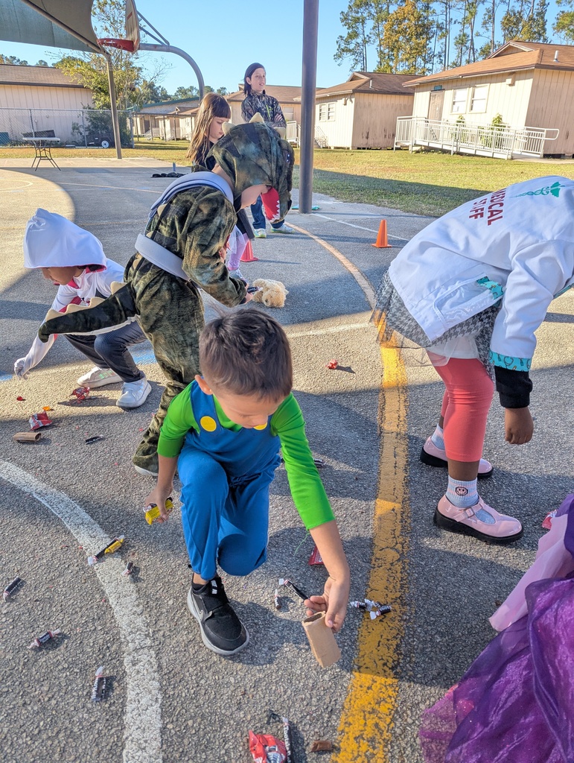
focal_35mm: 24
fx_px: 529
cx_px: 287
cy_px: 382
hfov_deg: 56.9
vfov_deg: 71.5
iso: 41
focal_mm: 6.81
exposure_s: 1/686
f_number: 1.85
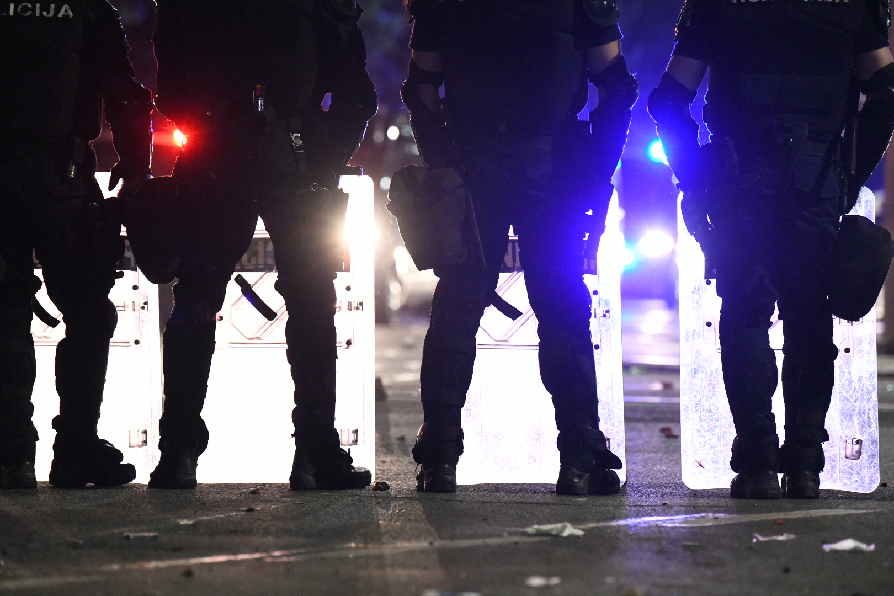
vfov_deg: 7.4
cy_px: 298
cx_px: 447
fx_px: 4594
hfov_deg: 11.1
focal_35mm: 185
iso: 16000
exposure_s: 1/160
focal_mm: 185
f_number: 4
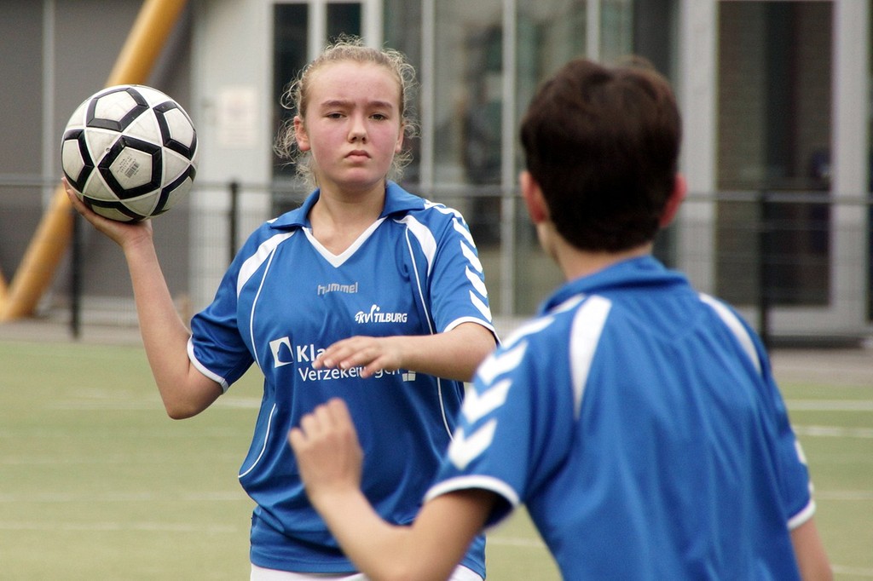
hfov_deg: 5.5
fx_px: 9090
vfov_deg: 3.7
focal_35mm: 375
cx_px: 436
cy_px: 290
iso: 640
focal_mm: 250
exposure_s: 1/500
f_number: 8
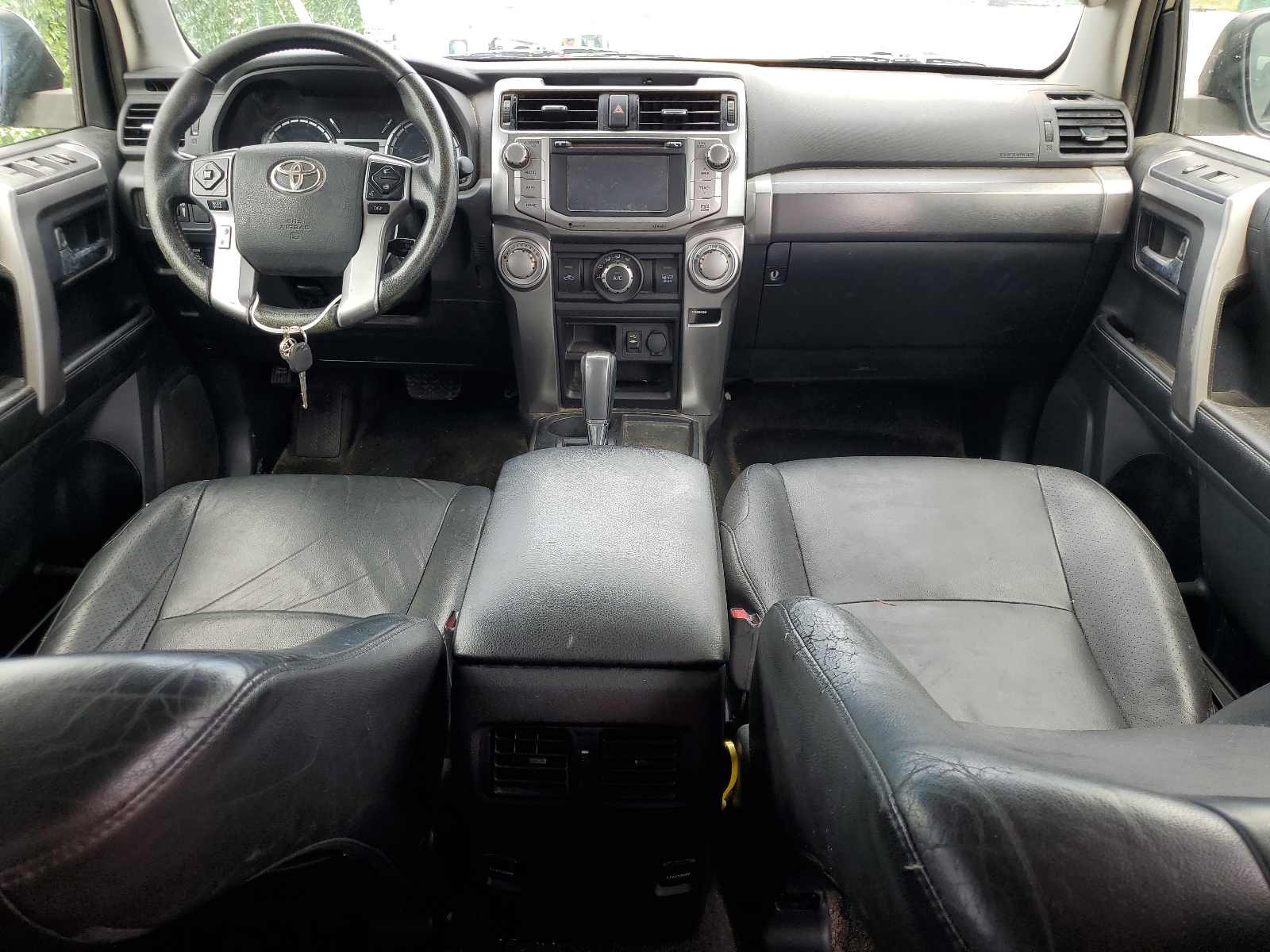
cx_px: 635
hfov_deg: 67.3
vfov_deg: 53.1
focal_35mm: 26
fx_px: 954
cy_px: 476
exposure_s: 1/200
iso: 50
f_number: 1.5
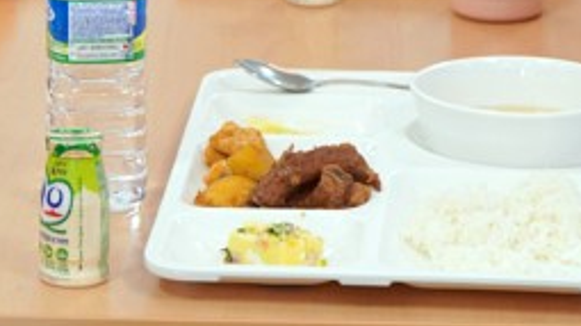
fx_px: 3987
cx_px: 164
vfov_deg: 4.6
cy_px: -296
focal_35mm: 259
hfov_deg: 8.3
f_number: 4.5
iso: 1600
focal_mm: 70
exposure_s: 1/160
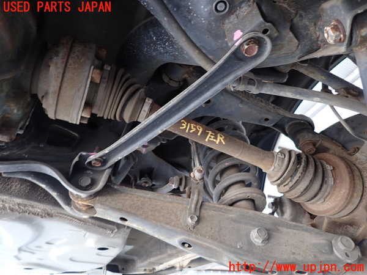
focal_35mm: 25
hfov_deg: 69.4
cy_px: 138
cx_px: 184
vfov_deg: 54.9
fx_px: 265
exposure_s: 1/30
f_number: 2
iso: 200
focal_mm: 4.5
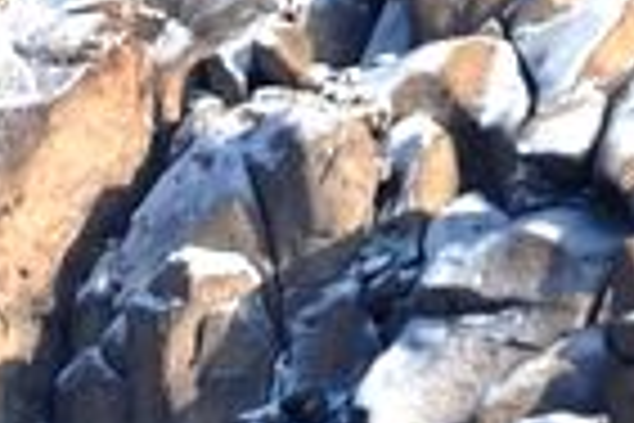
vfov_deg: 1.8
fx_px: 13630
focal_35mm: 774
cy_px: -380
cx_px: 589
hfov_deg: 2.7
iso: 200
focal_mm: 130
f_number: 11
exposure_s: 1/320
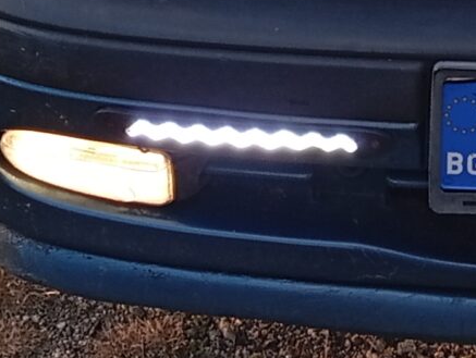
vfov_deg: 8.4
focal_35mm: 164
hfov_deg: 11.8
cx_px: 558
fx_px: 2258
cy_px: -465
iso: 55
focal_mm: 4.25
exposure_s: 1/100
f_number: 1.8
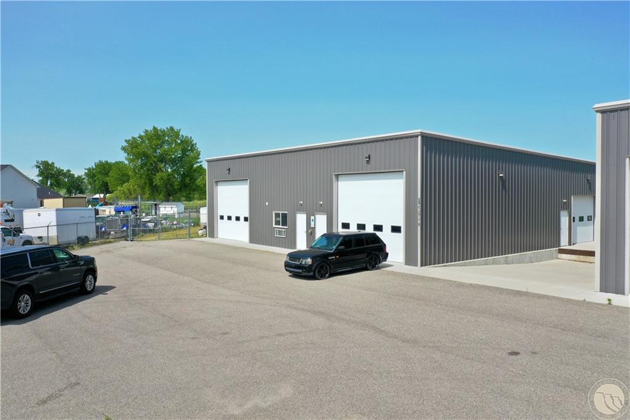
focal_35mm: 28
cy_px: 210
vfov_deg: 46.4
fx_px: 490
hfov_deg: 65.5
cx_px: 315
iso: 100
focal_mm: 10.26
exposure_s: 1/500
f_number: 5.6
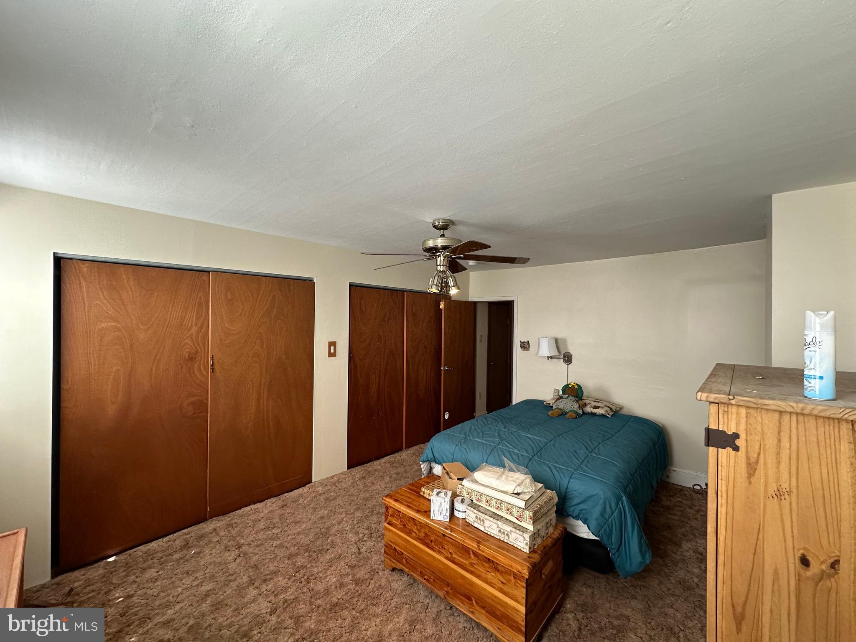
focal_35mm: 14
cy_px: 321
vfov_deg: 85.7
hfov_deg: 102.1
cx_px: 428
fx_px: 346
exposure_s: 1/120
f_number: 2.2
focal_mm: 2.22
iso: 200
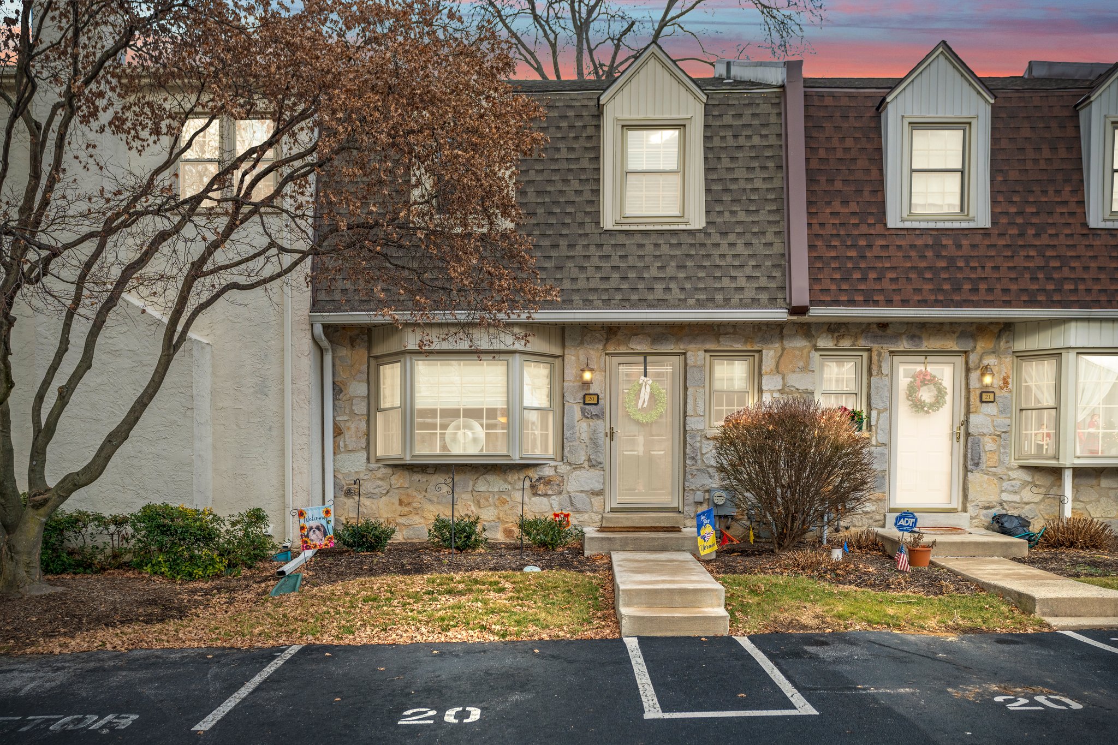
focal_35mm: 30
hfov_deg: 61.9
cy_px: 372
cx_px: 559
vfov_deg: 43.6
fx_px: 932
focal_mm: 30
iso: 400
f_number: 4.5
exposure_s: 1/40
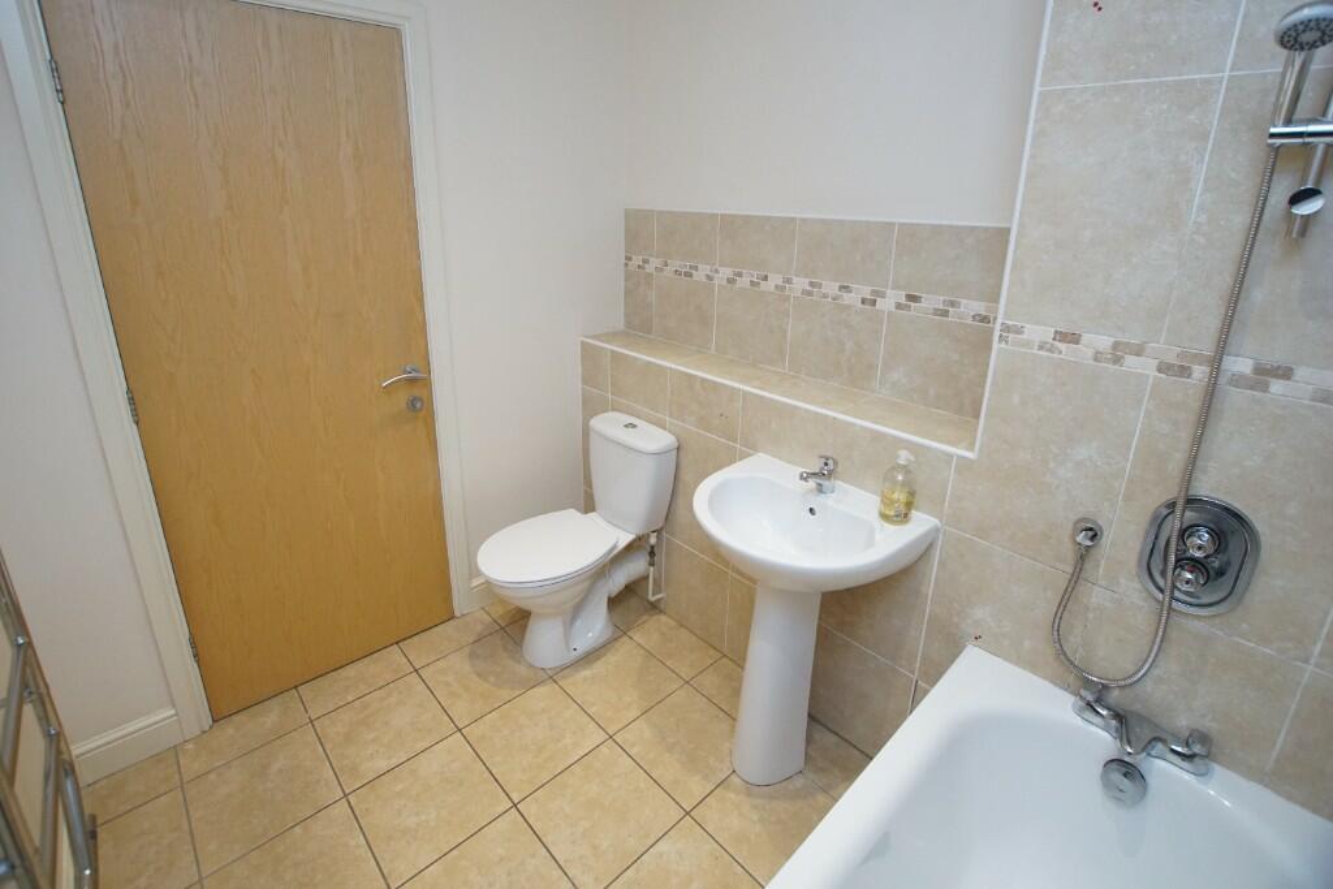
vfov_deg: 72.1
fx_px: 611
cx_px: 666
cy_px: 444
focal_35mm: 16
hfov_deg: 95.0
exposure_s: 1/160
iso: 1250
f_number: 4
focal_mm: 11
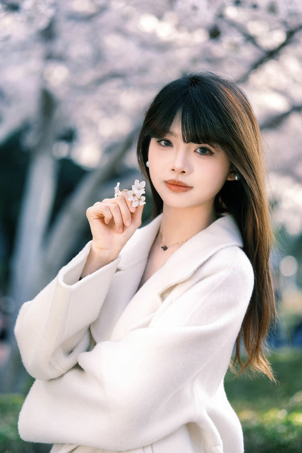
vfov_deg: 24.2
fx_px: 1057
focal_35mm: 84
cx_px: 151
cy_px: 226
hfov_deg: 16.3
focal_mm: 56
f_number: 1.4
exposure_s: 1/2400
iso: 200
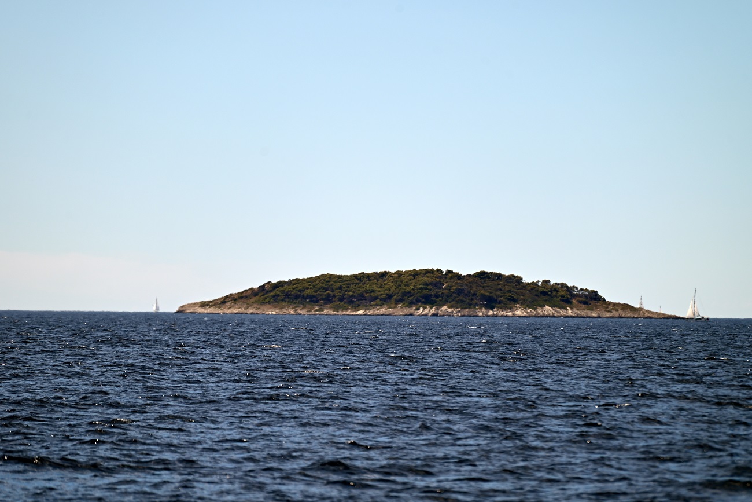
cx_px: 376
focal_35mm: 300
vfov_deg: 4.6
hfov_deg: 6.9
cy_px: 251
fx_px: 6267
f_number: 5.6
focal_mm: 300
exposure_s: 1/1000
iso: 125
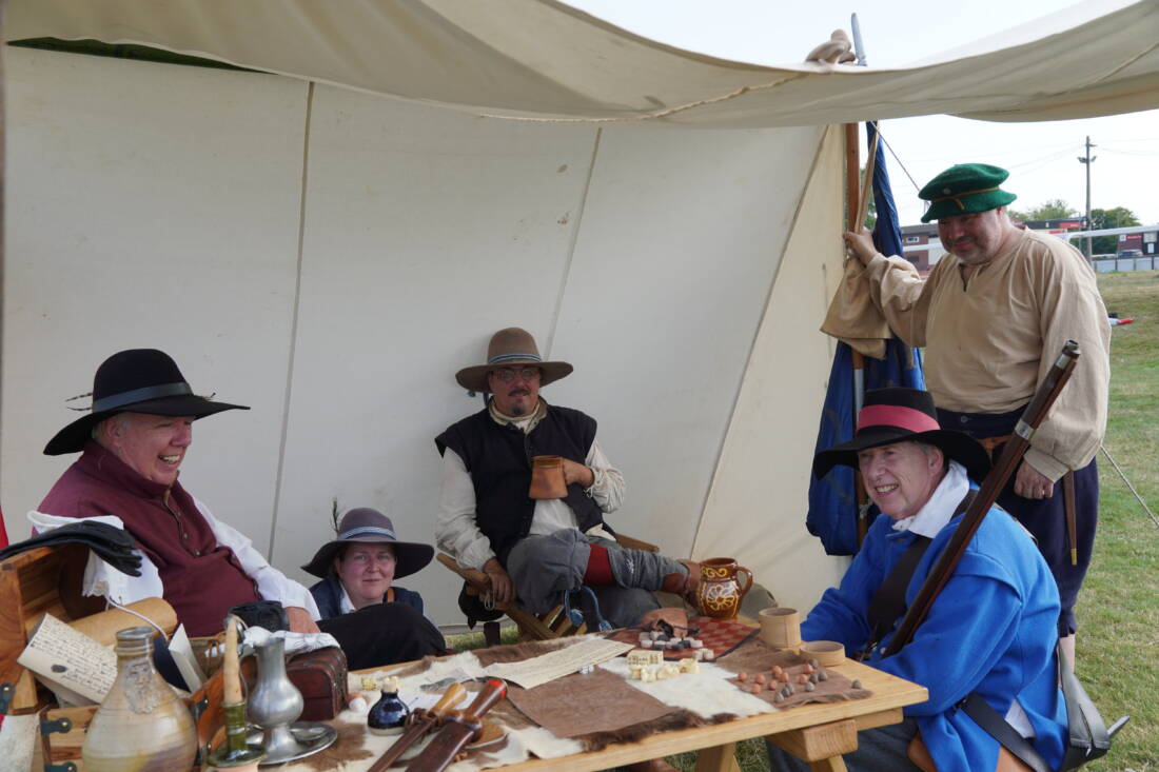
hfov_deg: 51.3
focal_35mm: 38
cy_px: 386
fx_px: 1207
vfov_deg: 35.5
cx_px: 580
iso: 100
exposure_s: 1/250
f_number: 4.5
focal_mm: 25
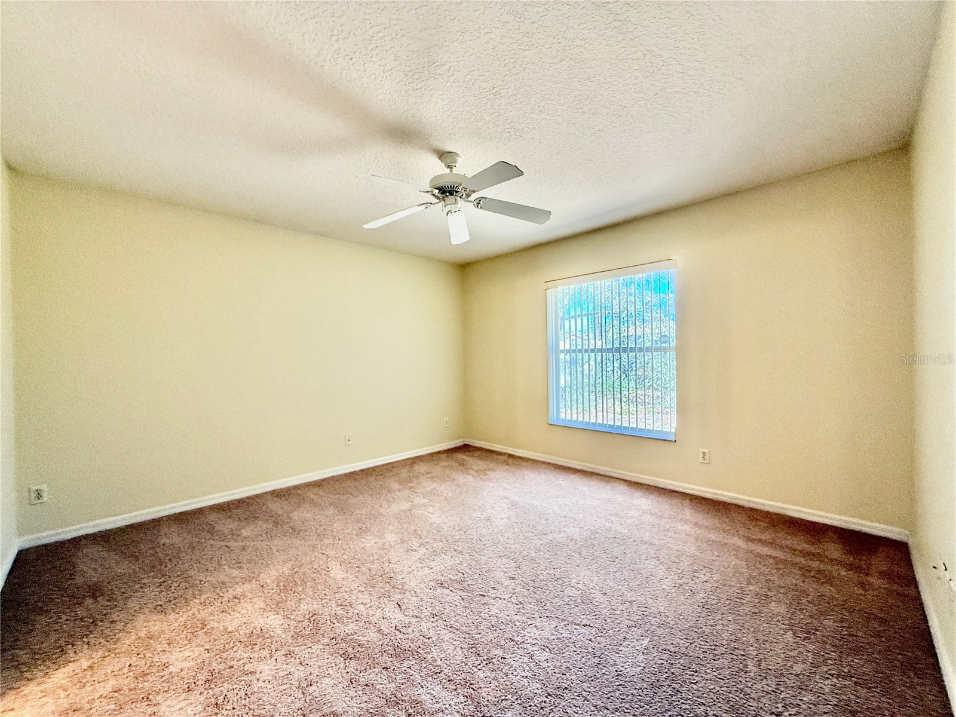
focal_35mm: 14
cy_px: 358
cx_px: 478
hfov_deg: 102.1
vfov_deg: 85.7
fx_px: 387
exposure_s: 1/120
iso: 200
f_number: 2.2
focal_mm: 2.22
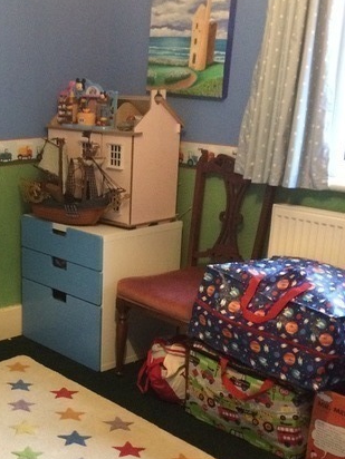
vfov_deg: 35.3
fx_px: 718
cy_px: 293
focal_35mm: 54
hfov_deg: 26.0
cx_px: 25
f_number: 2.2
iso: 320
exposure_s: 1/17
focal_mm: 4.15
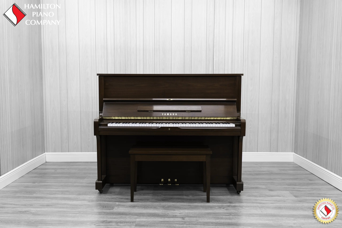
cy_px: 114
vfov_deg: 37.9
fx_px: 332
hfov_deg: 54.4
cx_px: 171
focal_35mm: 35
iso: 1000
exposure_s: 1/60
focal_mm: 35
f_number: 5.6
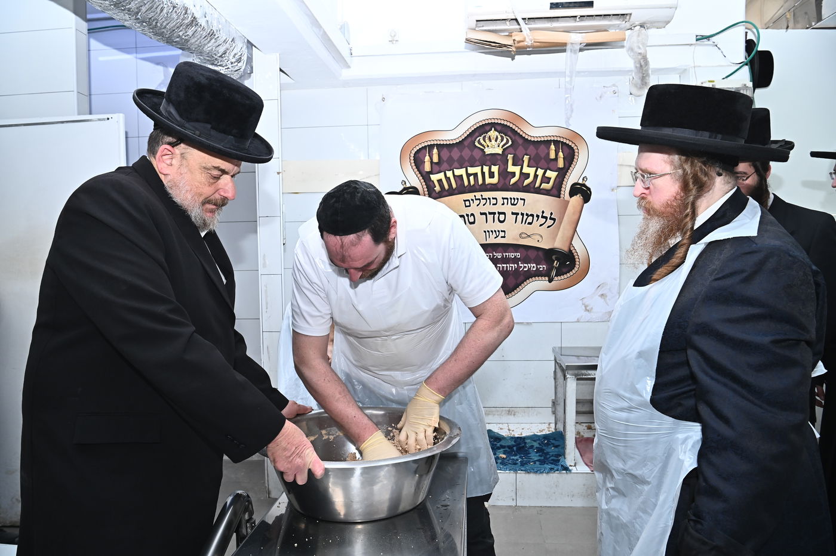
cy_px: 278
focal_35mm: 27
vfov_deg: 47.9
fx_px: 627
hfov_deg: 67.4
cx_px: 418
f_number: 7.1
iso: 1000
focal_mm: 27
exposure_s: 1/200
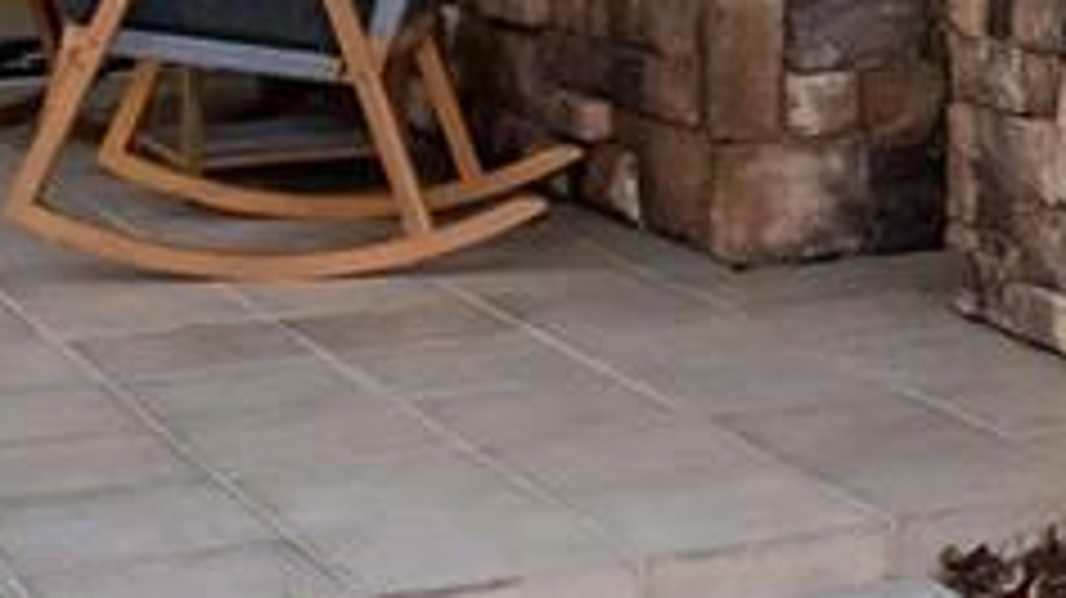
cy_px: -517
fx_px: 2995
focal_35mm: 106
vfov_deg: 10.6
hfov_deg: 19.3
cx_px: 1178
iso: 500
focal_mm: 10
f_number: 7.1
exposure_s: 1/500
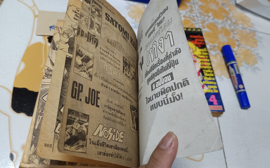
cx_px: 135
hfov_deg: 70.4
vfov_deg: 47.5
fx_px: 191
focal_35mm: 26
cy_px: 75
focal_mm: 5.31
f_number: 1.7
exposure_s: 1/25
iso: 982
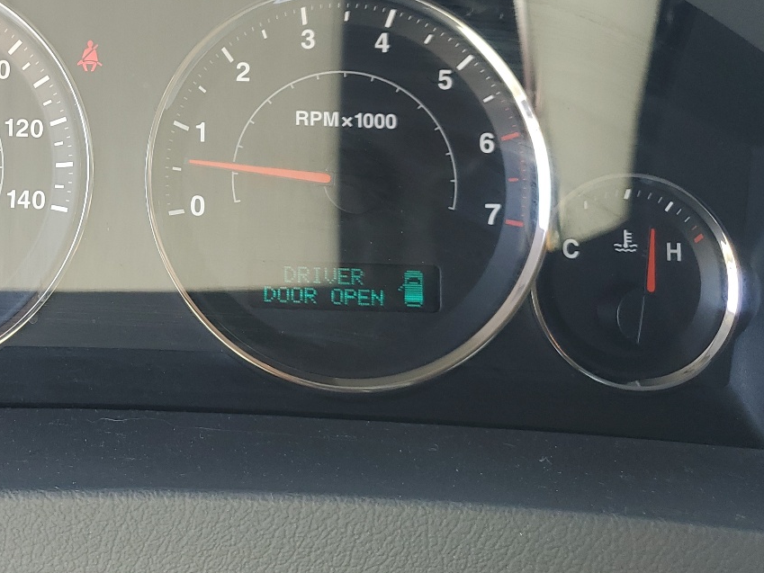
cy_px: 118
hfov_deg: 36.3
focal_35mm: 49
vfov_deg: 29.1
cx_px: 66
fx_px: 1082
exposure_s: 1/143
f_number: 1.5
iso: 50
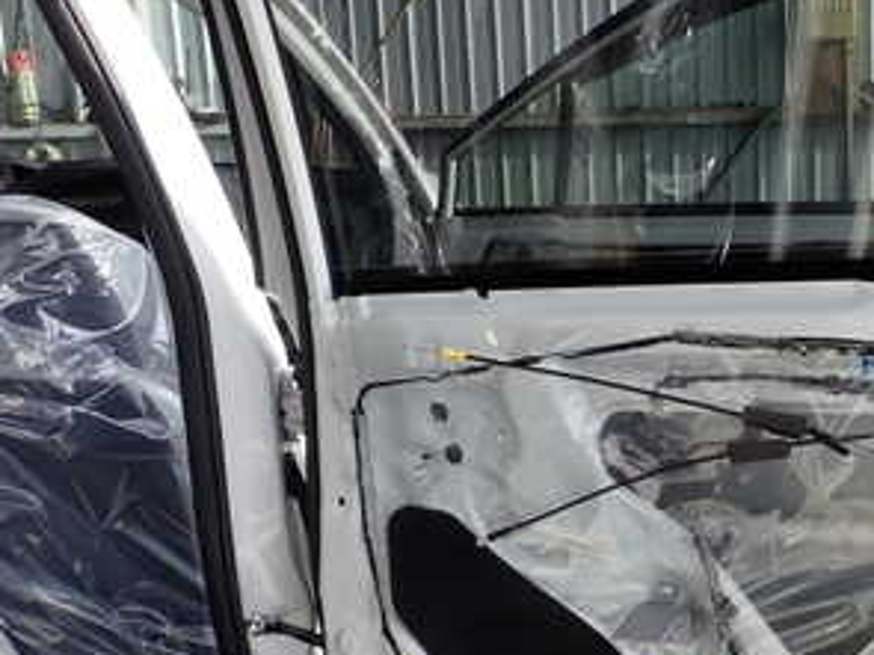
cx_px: 770
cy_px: 370
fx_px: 1540
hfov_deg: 30.4
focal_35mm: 61
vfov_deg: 24.0
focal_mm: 5.4
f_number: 3.2
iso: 100
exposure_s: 1/160
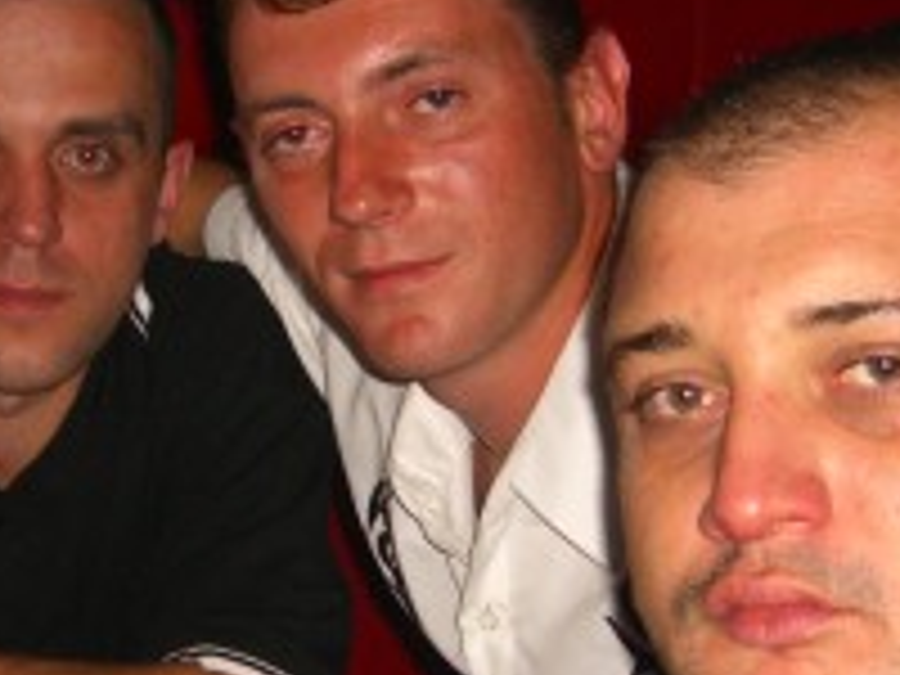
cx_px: 382
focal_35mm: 114
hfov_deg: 17.3
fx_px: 2964
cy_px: 572
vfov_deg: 12.9
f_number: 2.8
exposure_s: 1/60
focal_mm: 7.9
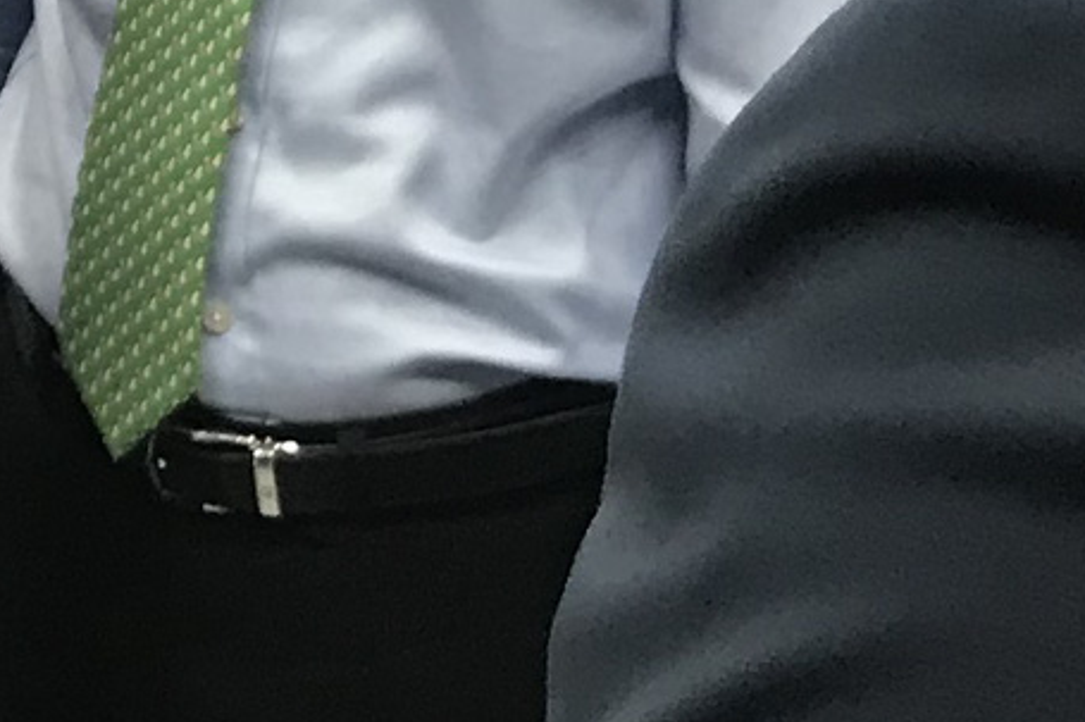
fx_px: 4941
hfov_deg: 11.7
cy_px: -338
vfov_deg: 8.2
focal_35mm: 164
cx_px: -808
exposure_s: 1/20
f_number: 1.8
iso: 40
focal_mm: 3.99
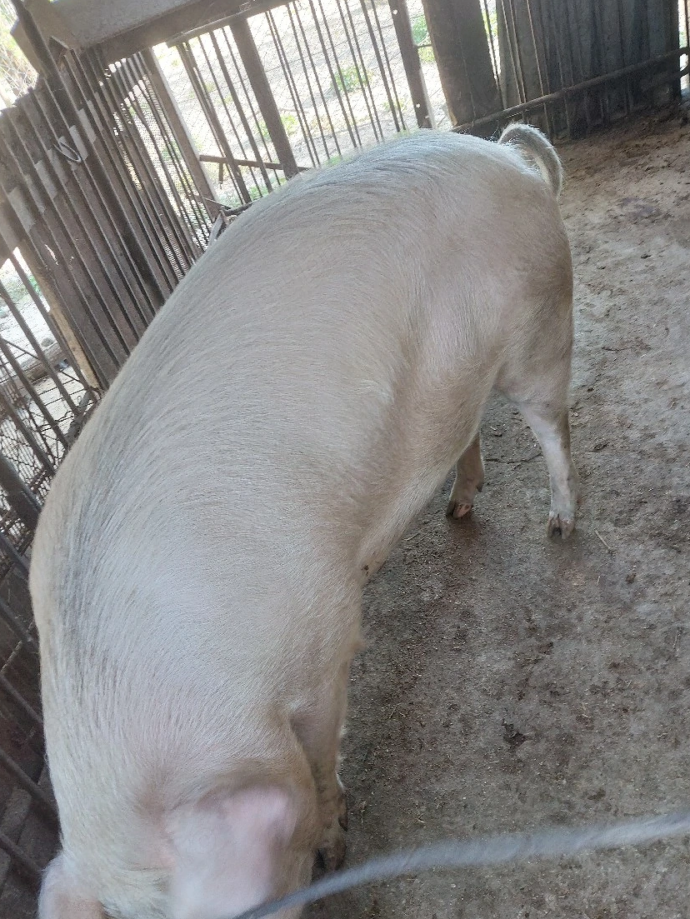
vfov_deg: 61.6
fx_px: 770
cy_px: 494
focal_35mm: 29
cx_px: 398
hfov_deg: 48.1
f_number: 1.8
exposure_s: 1/50
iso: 160
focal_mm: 5.23
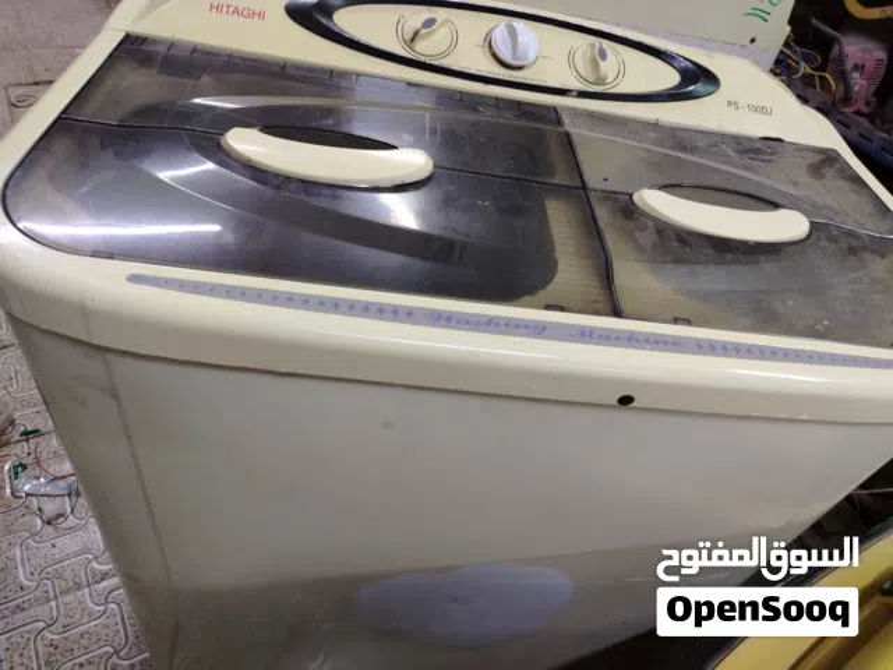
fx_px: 619
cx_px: 446
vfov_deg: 56.8
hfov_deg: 71.6
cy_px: 335
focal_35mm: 24
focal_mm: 5.25
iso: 672
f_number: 1.75
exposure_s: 1/33.3
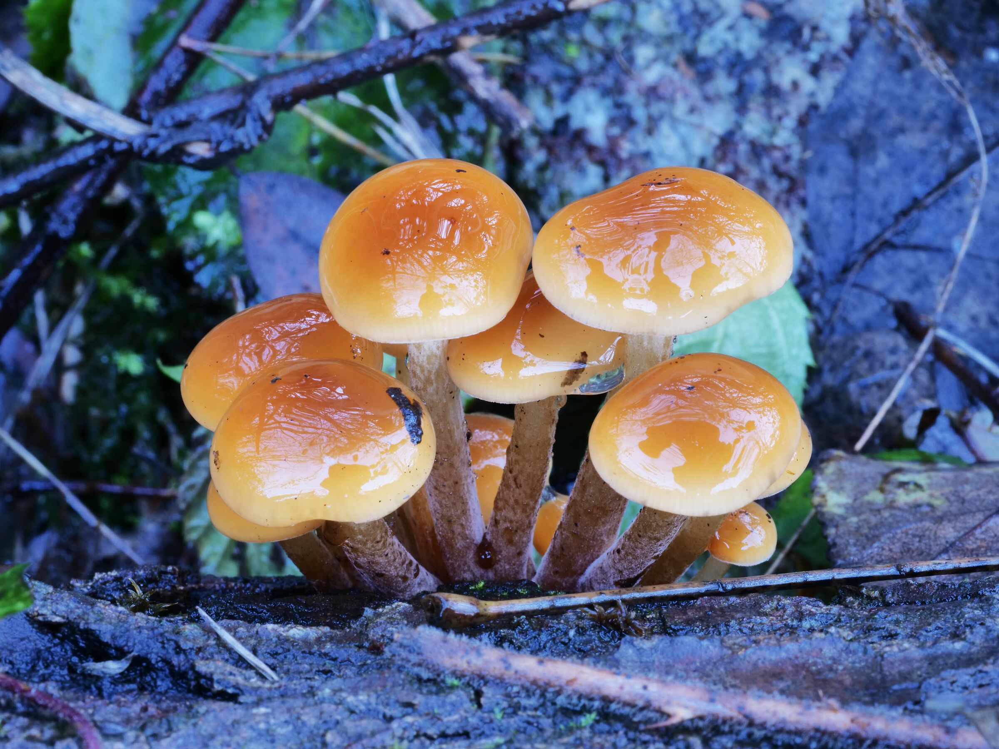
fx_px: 3463
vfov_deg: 12.3
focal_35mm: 120
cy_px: 374
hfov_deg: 16.4
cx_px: 500
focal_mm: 60
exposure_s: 2
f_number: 16
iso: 100
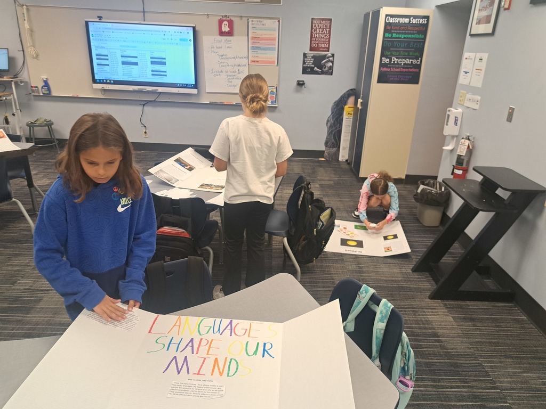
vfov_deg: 56.8
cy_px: 204
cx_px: 273
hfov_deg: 71.6
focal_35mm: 24
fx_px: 379
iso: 125
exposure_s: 1/60
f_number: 1.8
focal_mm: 5.23
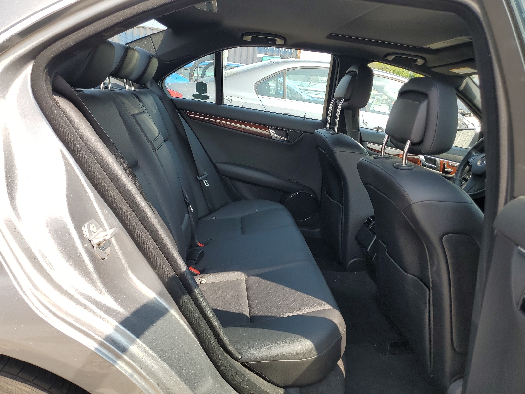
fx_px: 394
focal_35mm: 26
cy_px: 197
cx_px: 262
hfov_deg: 67.3
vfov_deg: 53.1
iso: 50
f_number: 1.5
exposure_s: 1/833
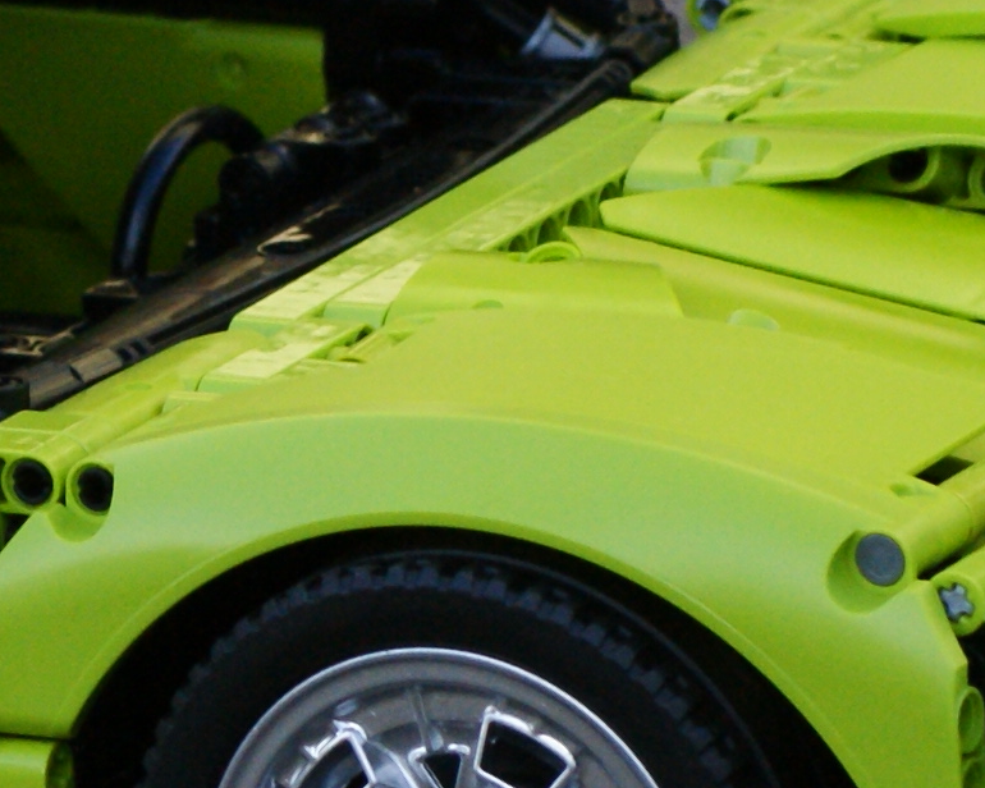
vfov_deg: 2.6
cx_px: -368
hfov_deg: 3.3
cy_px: 429
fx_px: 17112
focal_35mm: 587
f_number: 6.3
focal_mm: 70
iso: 400
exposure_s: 1/250
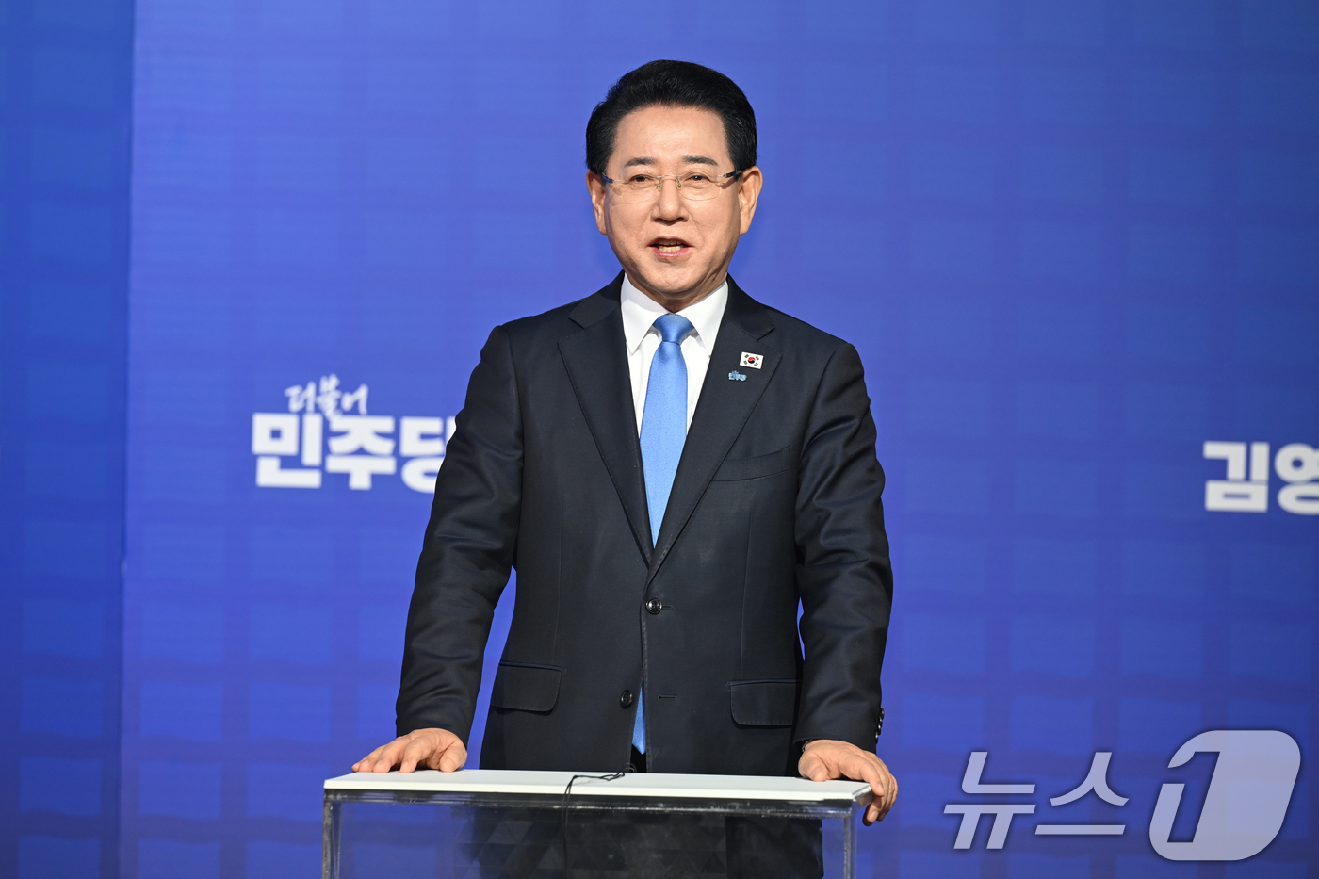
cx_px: 660
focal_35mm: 185
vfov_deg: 7.4
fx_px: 6777
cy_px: 440
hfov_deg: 11.1
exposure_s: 1/200
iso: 800
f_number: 5
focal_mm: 185
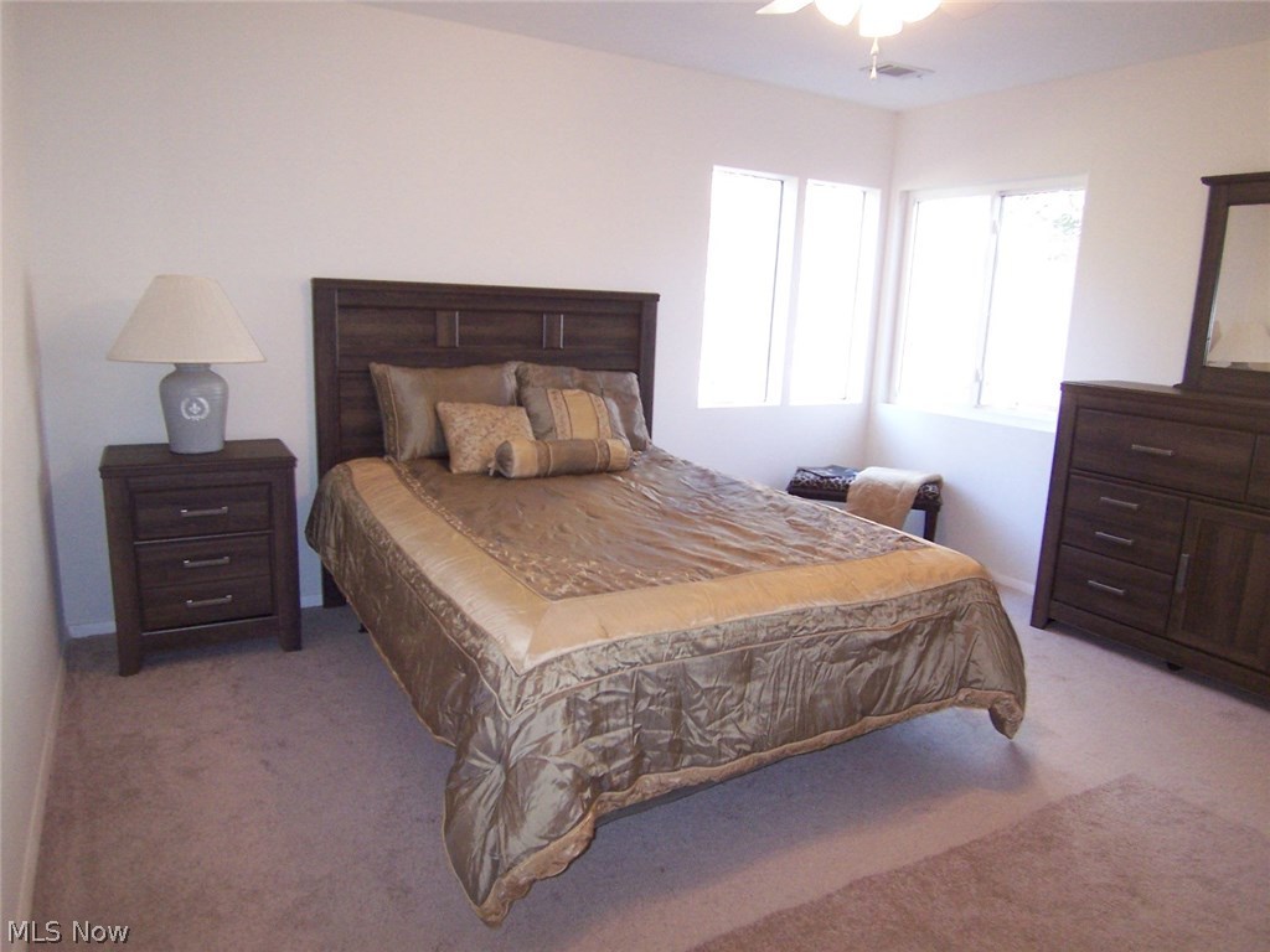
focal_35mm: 23
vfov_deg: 58.9
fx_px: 844
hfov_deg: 73.9
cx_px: 635
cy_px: 476
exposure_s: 1/30
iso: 200
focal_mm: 3.8
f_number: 2.8
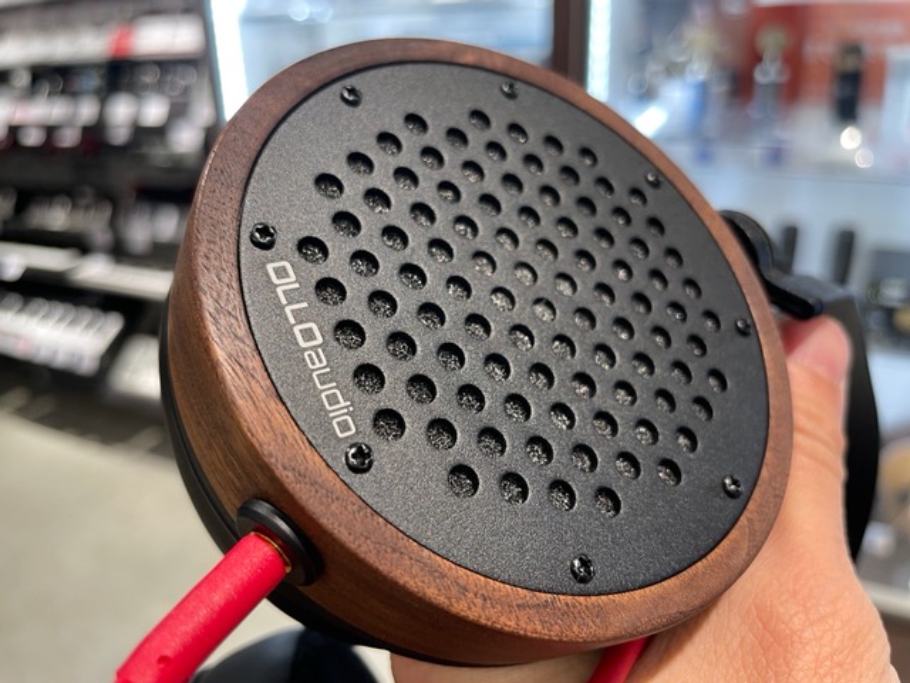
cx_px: 455
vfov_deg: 53.1
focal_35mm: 26
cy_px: 342
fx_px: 683
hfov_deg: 67.3
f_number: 1.6
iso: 100
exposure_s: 1/60
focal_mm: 4.2
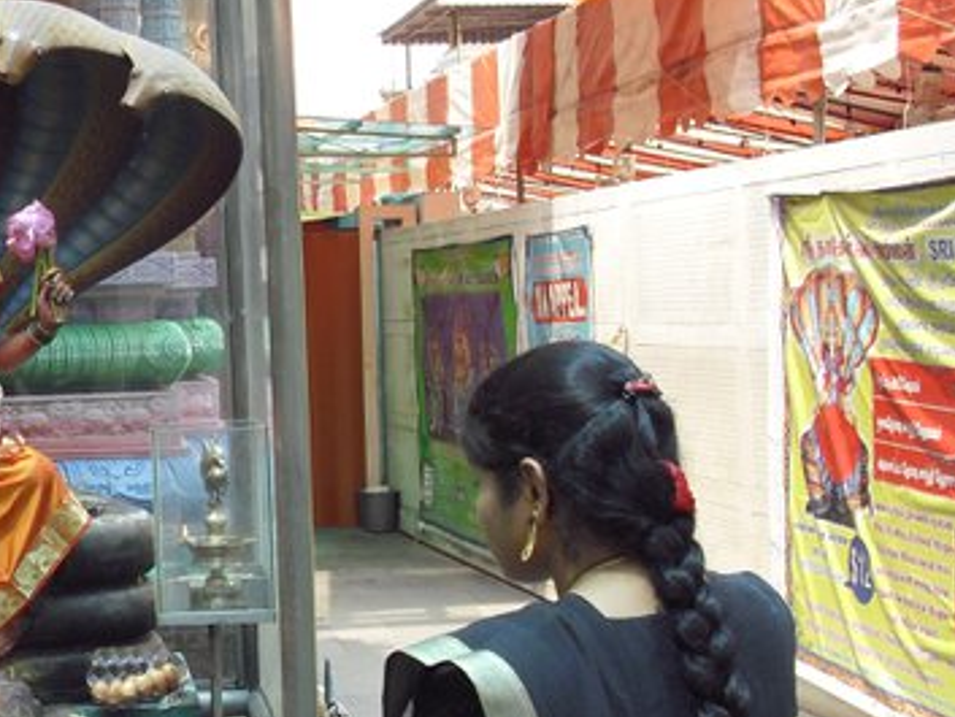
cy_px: 403
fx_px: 2373
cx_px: 14
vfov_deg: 17.2
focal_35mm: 86
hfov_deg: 22.0
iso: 100
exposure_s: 1/320
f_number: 2.8
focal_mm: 6.2
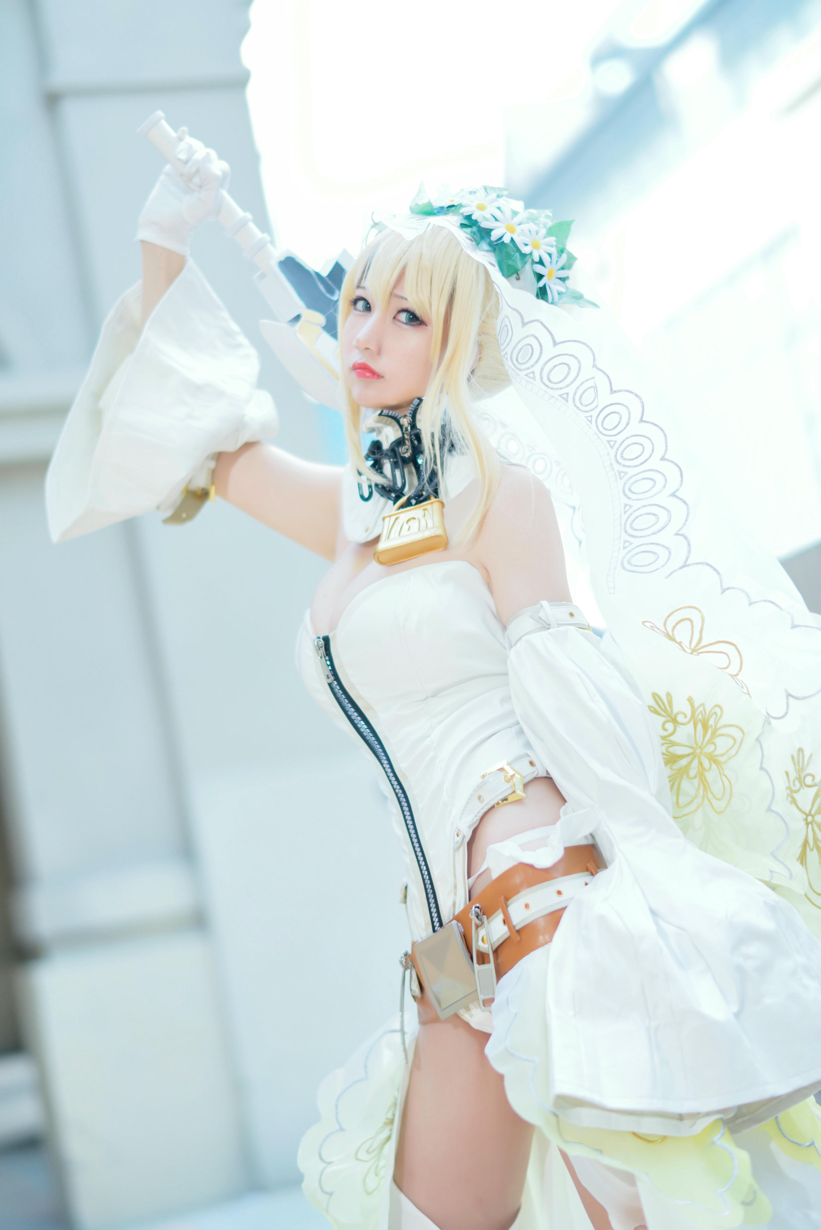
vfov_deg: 34.5
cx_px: 410
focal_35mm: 58
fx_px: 1982
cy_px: 615
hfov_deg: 23.4
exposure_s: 1/800
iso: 200
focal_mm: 58
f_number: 1.4
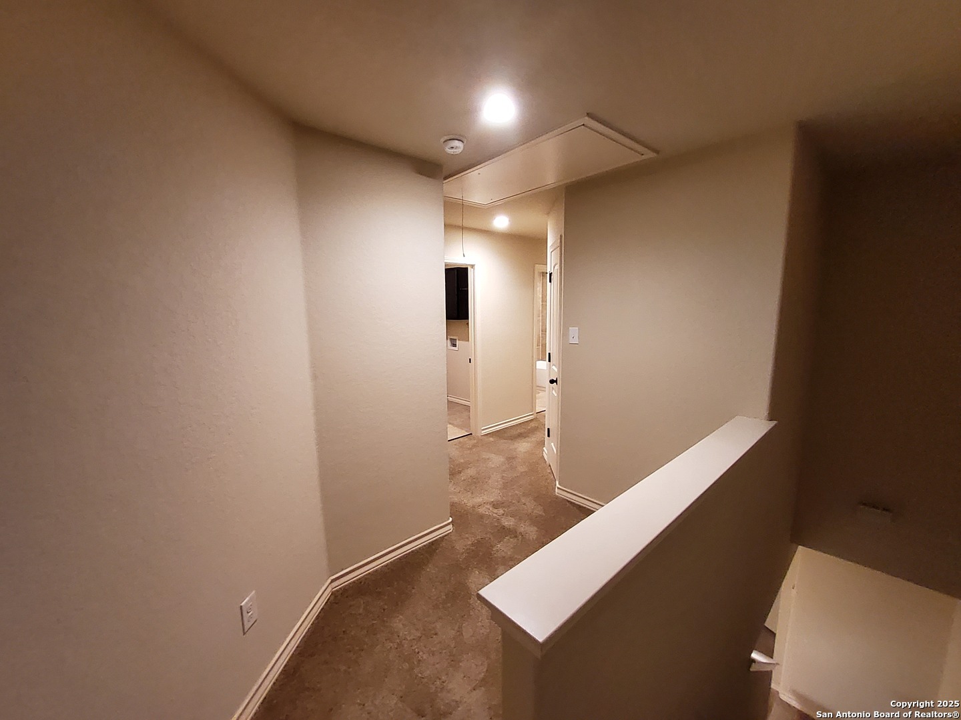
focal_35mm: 13
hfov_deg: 106.2
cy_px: 360
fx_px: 361
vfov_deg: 89.9
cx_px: 480
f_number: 2.2
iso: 400
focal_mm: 1.13
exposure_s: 1/30
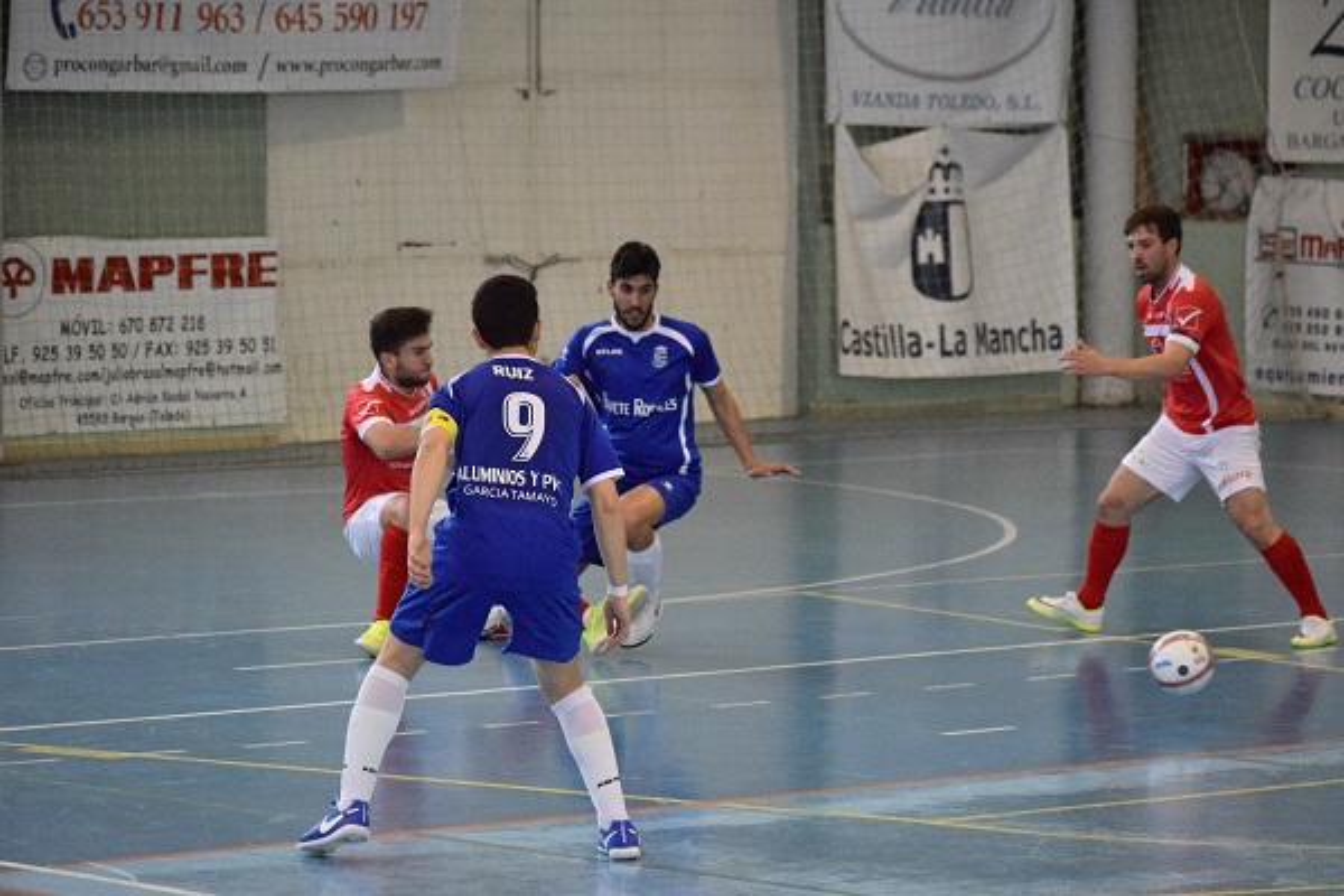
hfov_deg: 11.8
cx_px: 672
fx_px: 6495
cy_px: 448
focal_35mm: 174
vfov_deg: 7.9
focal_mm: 116
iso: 6400
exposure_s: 1/1000
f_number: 4.5
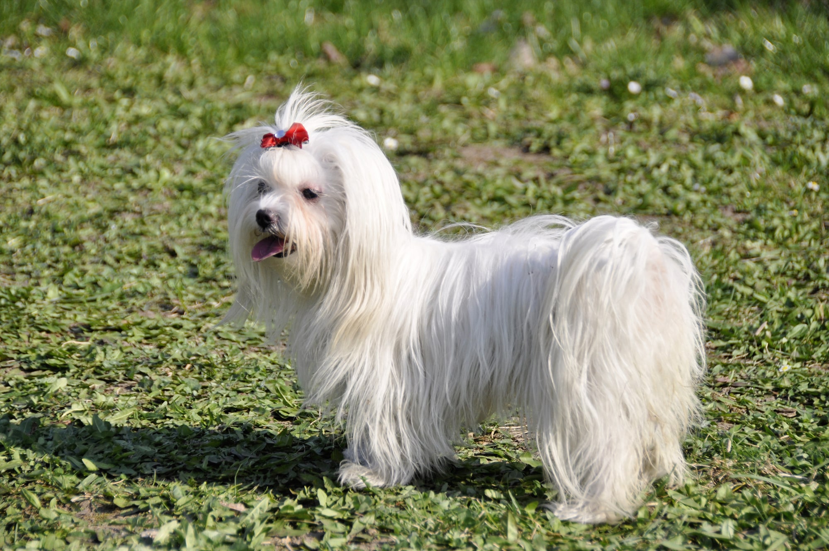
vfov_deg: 7.6
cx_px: 414
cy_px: 276
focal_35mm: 180
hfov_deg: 11.4
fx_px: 4140
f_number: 6.3
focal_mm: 120
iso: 400
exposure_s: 1/1600
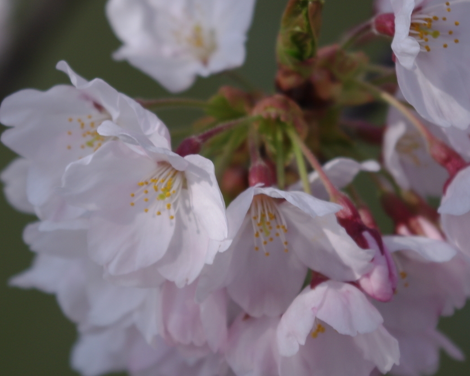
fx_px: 2044
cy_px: 194
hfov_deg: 13.1
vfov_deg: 10.5
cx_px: 196
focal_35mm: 147
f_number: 7.1
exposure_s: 1/500
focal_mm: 55
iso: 200
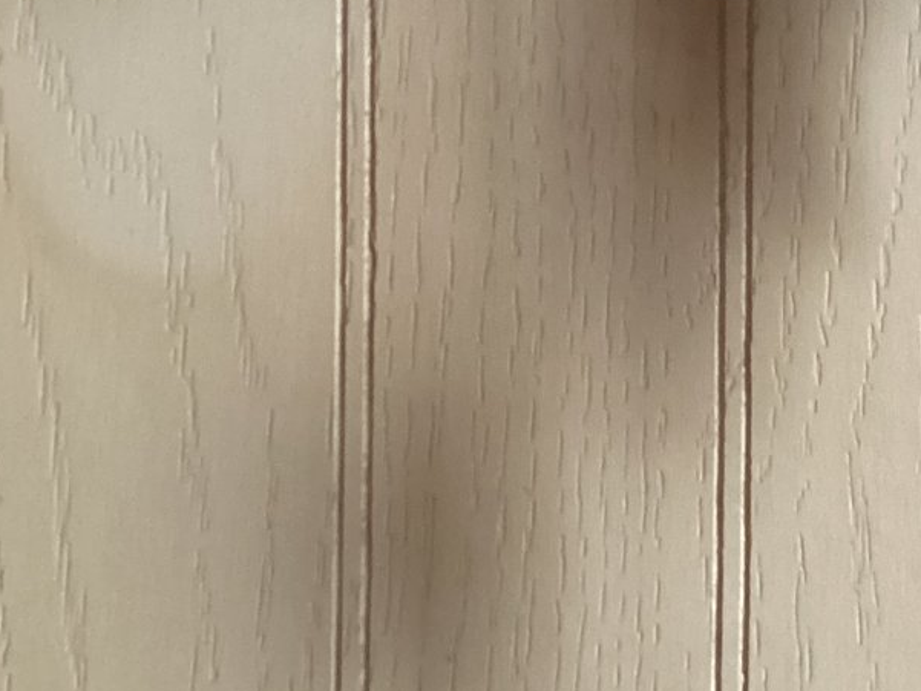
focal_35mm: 78
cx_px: 1029
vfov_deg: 18.8
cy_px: 221
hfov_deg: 23.4
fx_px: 2076
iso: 400
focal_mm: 3.3
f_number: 2.4
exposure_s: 1/30
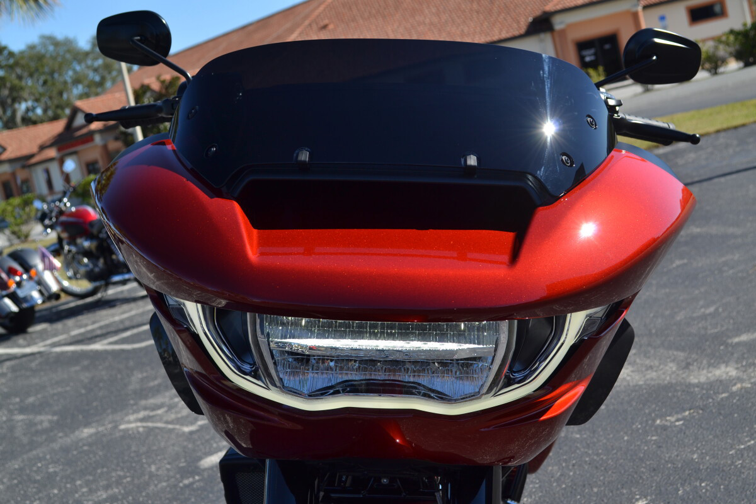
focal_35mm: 66
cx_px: 378
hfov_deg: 30.5
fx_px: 1386
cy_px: 252
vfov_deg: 20.6
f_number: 8
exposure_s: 1/250
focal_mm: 44
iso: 100
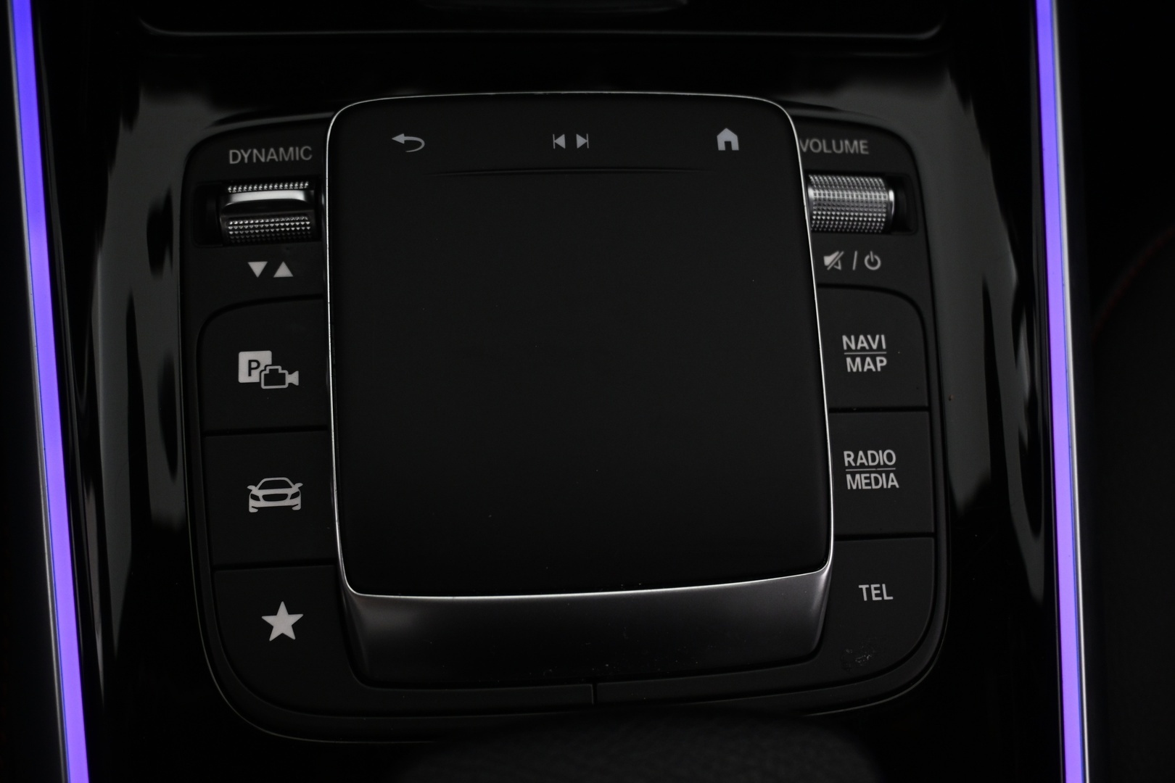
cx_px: 588
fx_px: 1126
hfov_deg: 55.1
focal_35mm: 34
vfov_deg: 38.4
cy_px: 392
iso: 1000
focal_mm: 23
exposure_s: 1/40
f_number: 4.2
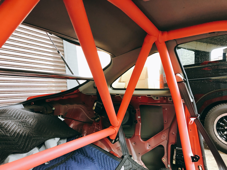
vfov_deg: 49.7
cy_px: 85
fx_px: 184
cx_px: 114
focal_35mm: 28
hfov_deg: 63.4
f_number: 1.8
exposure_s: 1/15
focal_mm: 3.99
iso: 80
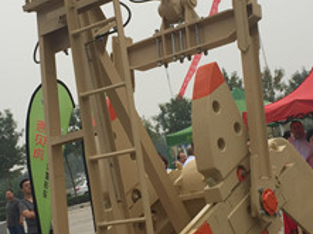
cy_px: 126
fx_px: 758
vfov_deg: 17.5
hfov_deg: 23.3
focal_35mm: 84
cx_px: 134
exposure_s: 1/618
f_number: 2.2
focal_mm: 4.15
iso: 32
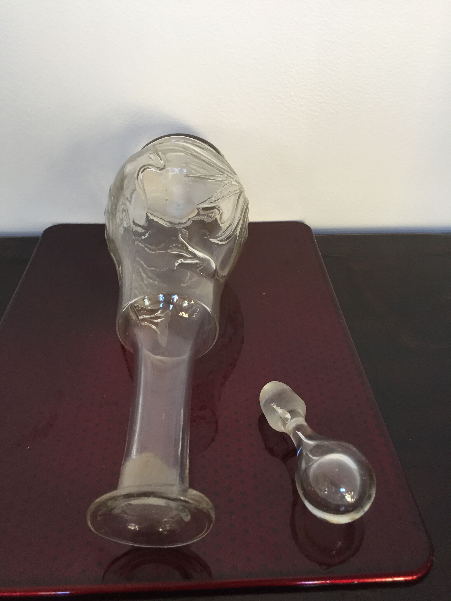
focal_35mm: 29
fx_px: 504
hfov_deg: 48.2
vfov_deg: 61.7
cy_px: 300
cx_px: 226
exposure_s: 1/33
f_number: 2.2
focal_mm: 4.15
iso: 160
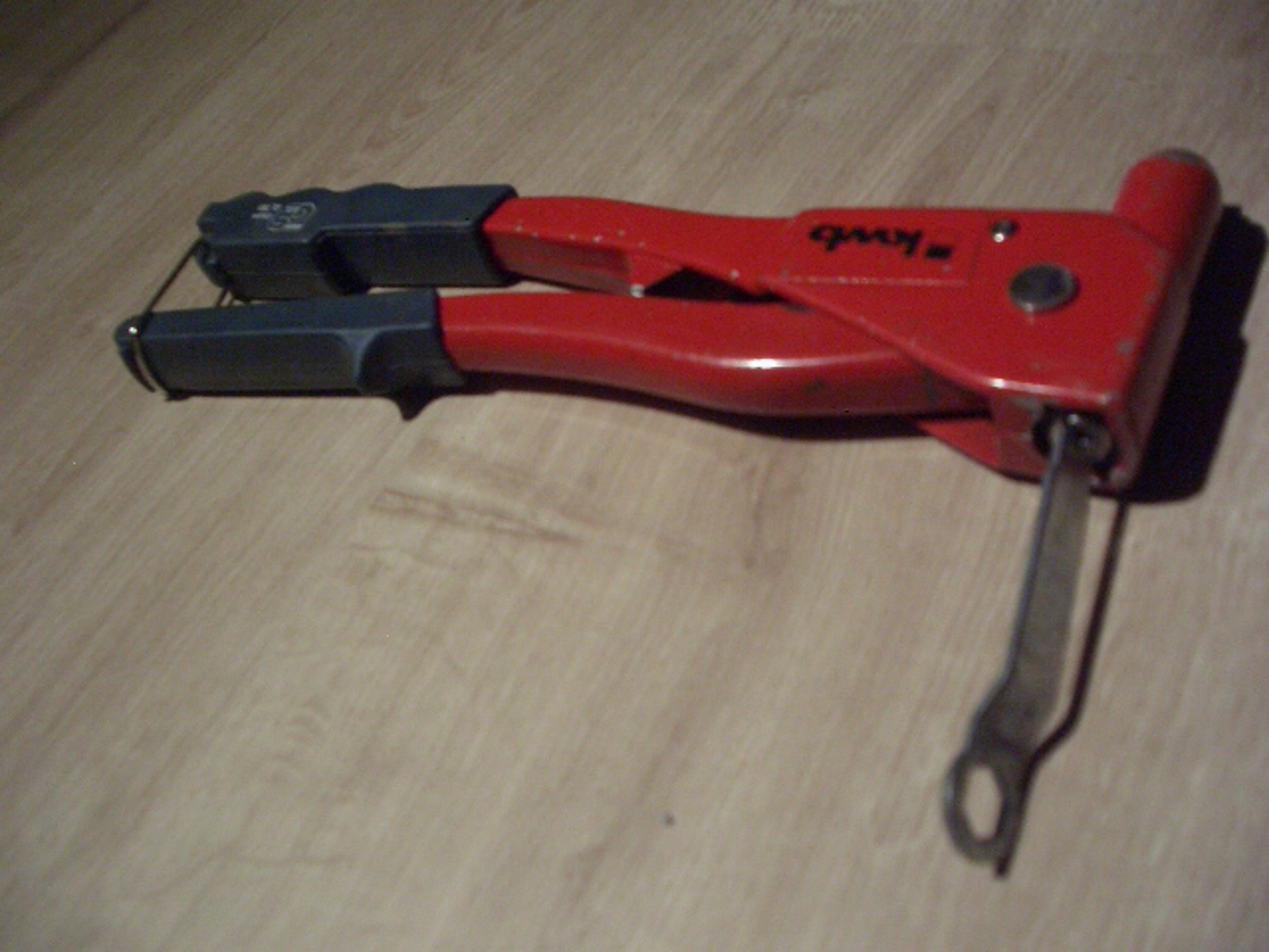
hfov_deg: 52.6
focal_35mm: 35
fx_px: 1283
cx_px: 634
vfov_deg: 40.7
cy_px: 476
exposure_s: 1/50
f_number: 2.6
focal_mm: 5.8
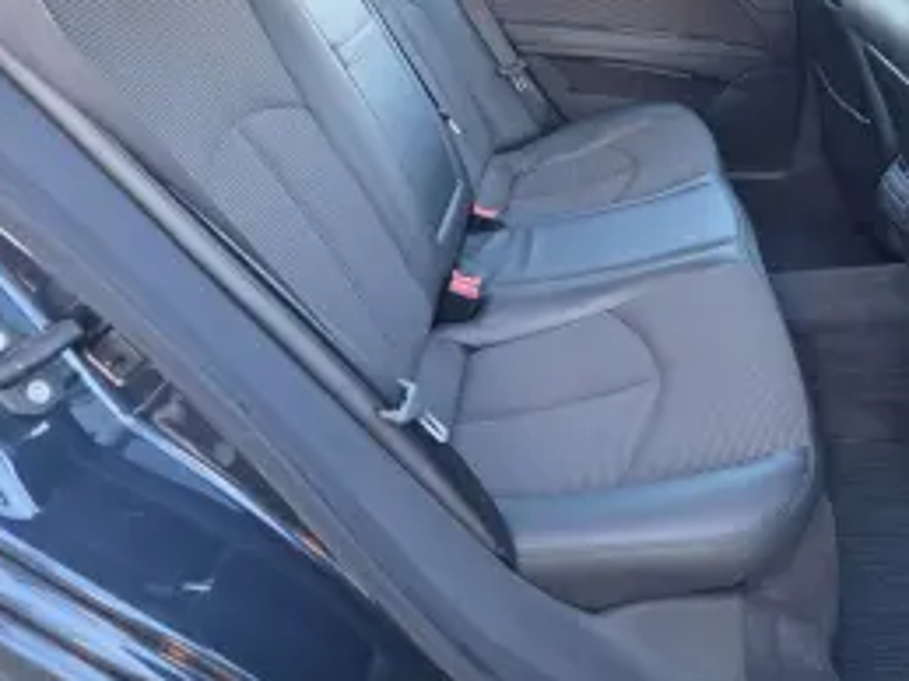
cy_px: 218
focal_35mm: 32
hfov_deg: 56.0
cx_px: 579
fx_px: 840
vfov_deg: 43.4
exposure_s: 1/180
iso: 200
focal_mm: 6.25
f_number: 1.7
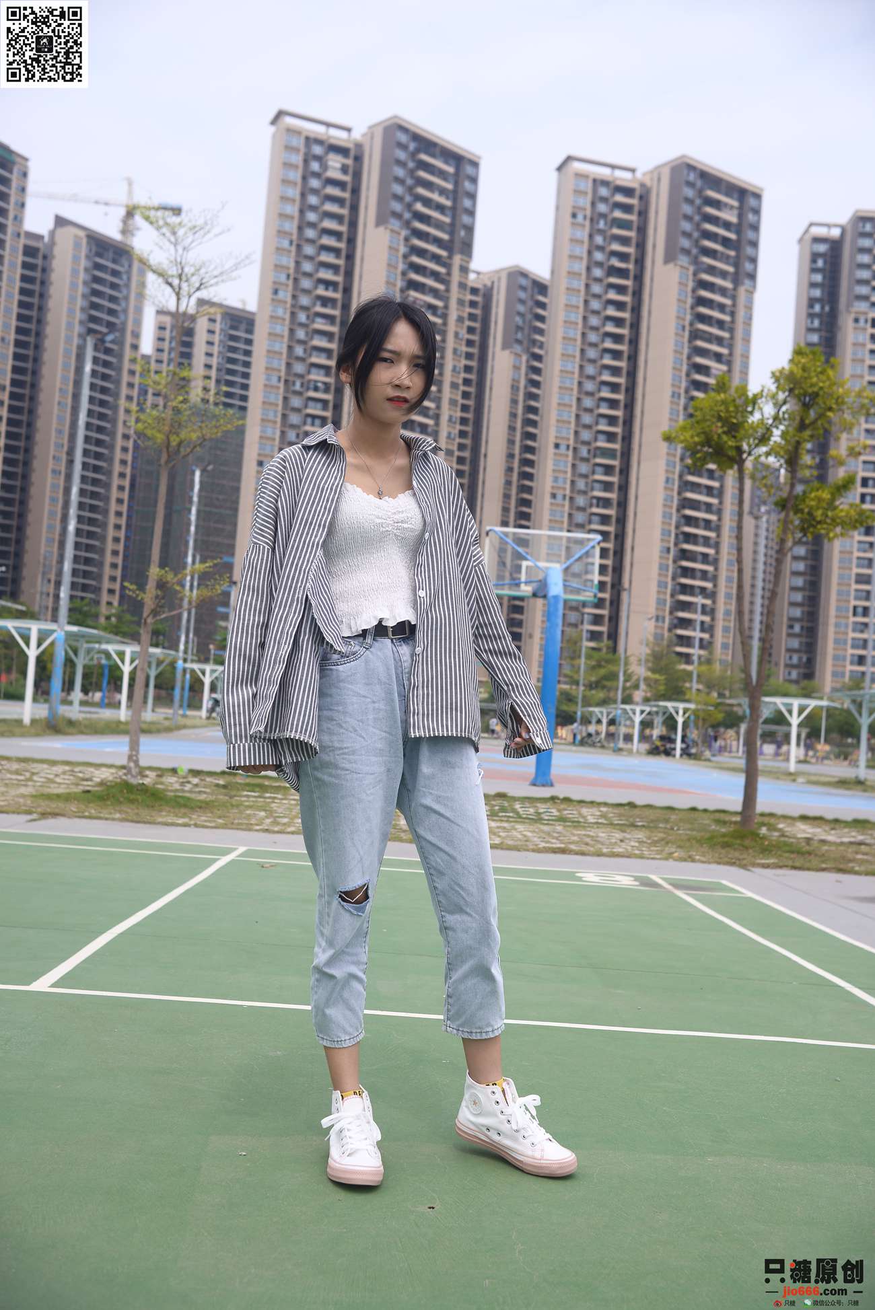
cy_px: 655
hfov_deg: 37.9
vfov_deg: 54.4
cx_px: 438
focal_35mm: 35
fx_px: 1275
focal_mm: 35
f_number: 5.6
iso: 100
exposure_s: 1/640
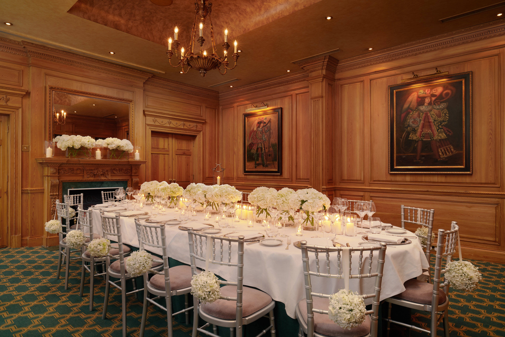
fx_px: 295
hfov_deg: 81.2
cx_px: 252
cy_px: 168
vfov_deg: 59.5
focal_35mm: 21
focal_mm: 21
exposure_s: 1/250
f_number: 16
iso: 320
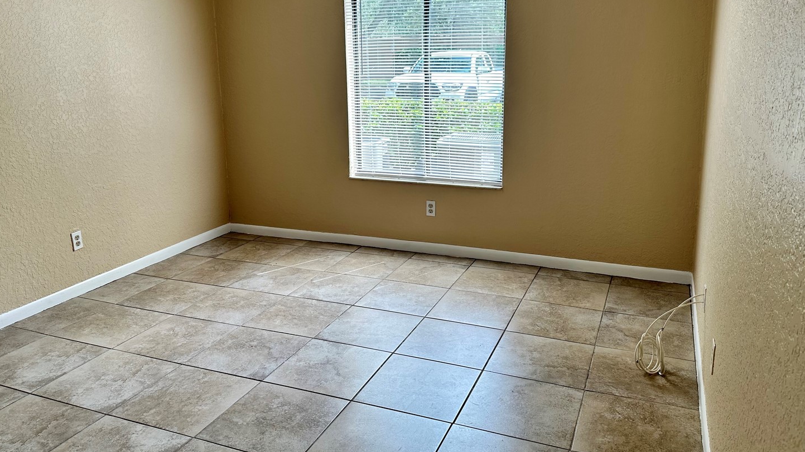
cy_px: 177
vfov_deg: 40.0
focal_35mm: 29
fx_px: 619
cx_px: 398
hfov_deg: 66.1
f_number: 1.78
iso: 80
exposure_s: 1/351
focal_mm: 6.86
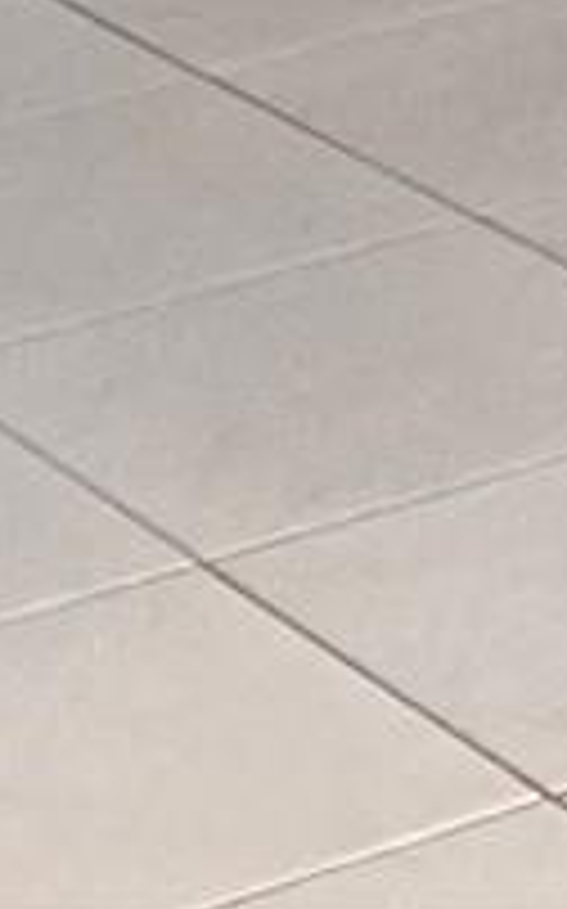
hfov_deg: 5.1
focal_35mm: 244
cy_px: -1782
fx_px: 6041
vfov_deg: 7.6
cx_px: 1642
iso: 250
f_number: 1.8
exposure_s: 1/60
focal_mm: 3
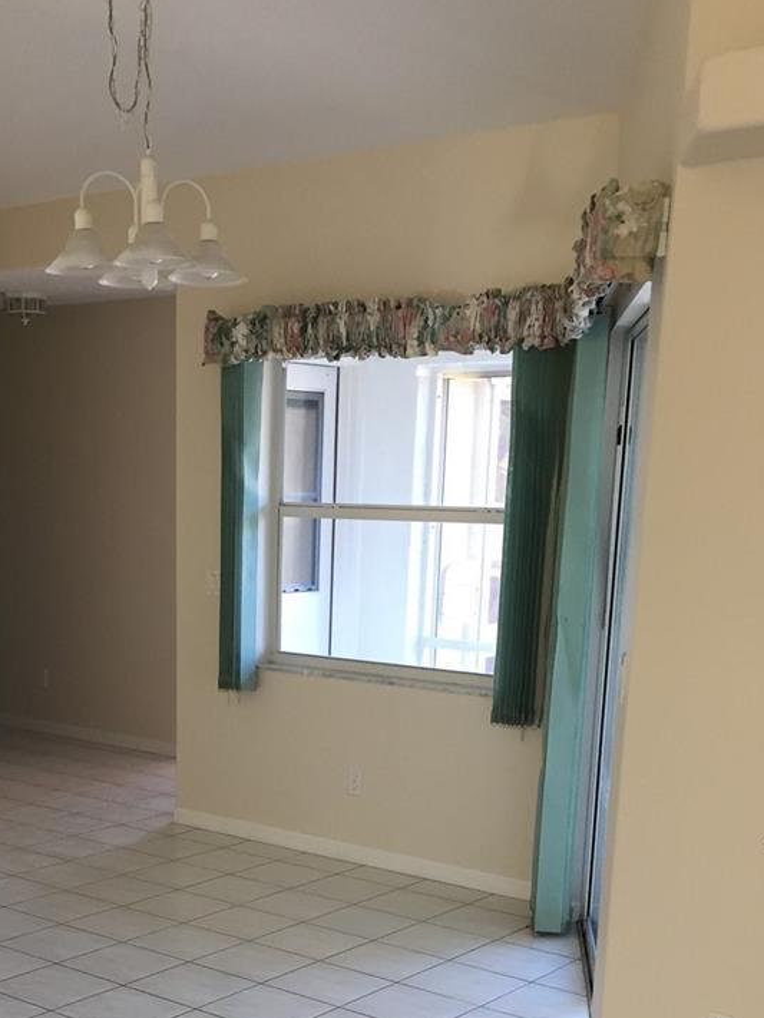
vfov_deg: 37.2
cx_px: 219
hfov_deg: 29.4
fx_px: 1441
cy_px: 845
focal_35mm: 49
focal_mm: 4.15
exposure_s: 1/30
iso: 64
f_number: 2.2
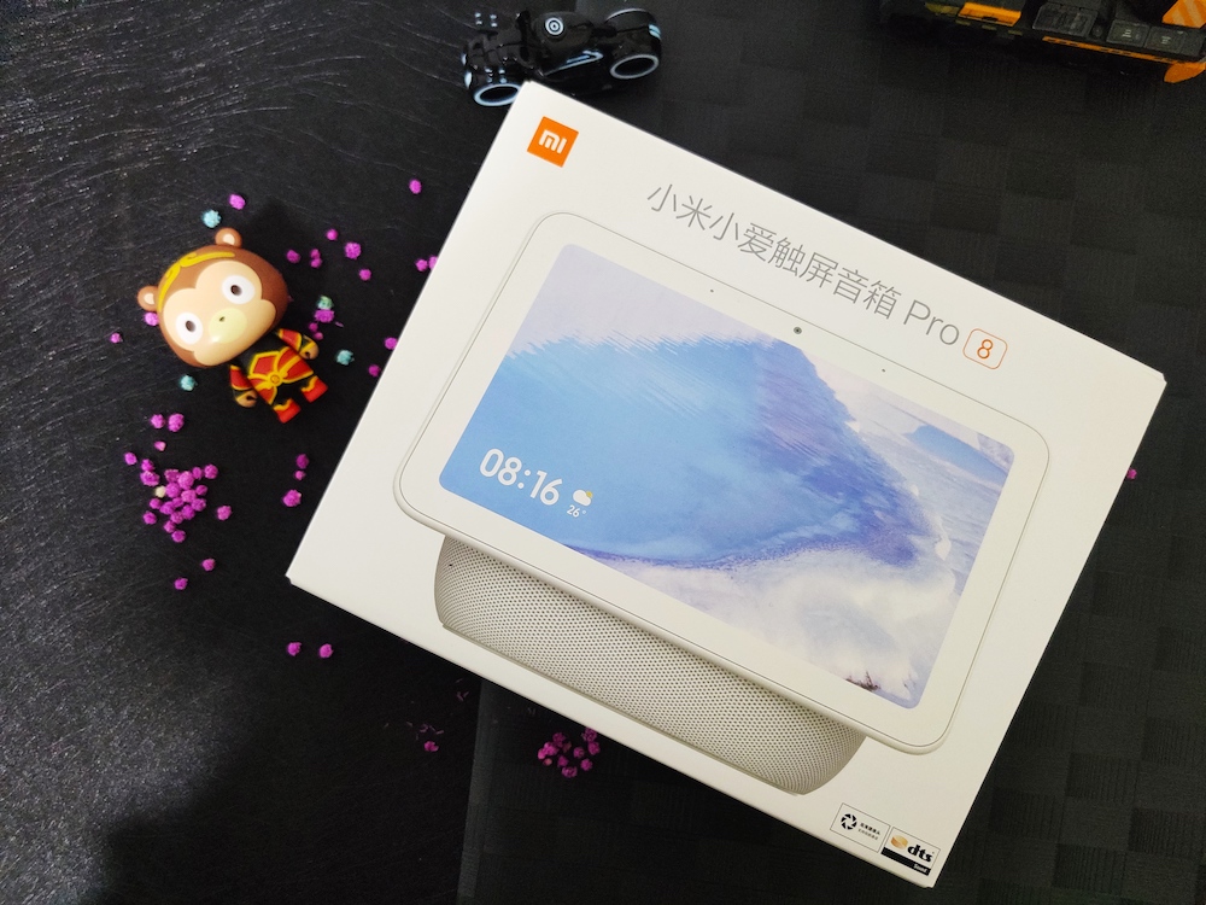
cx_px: 603
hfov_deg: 67.3
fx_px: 906
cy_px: 452
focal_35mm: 26
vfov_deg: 53.1
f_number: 1.47
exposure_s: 1/60
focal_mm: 4.75
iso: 6176
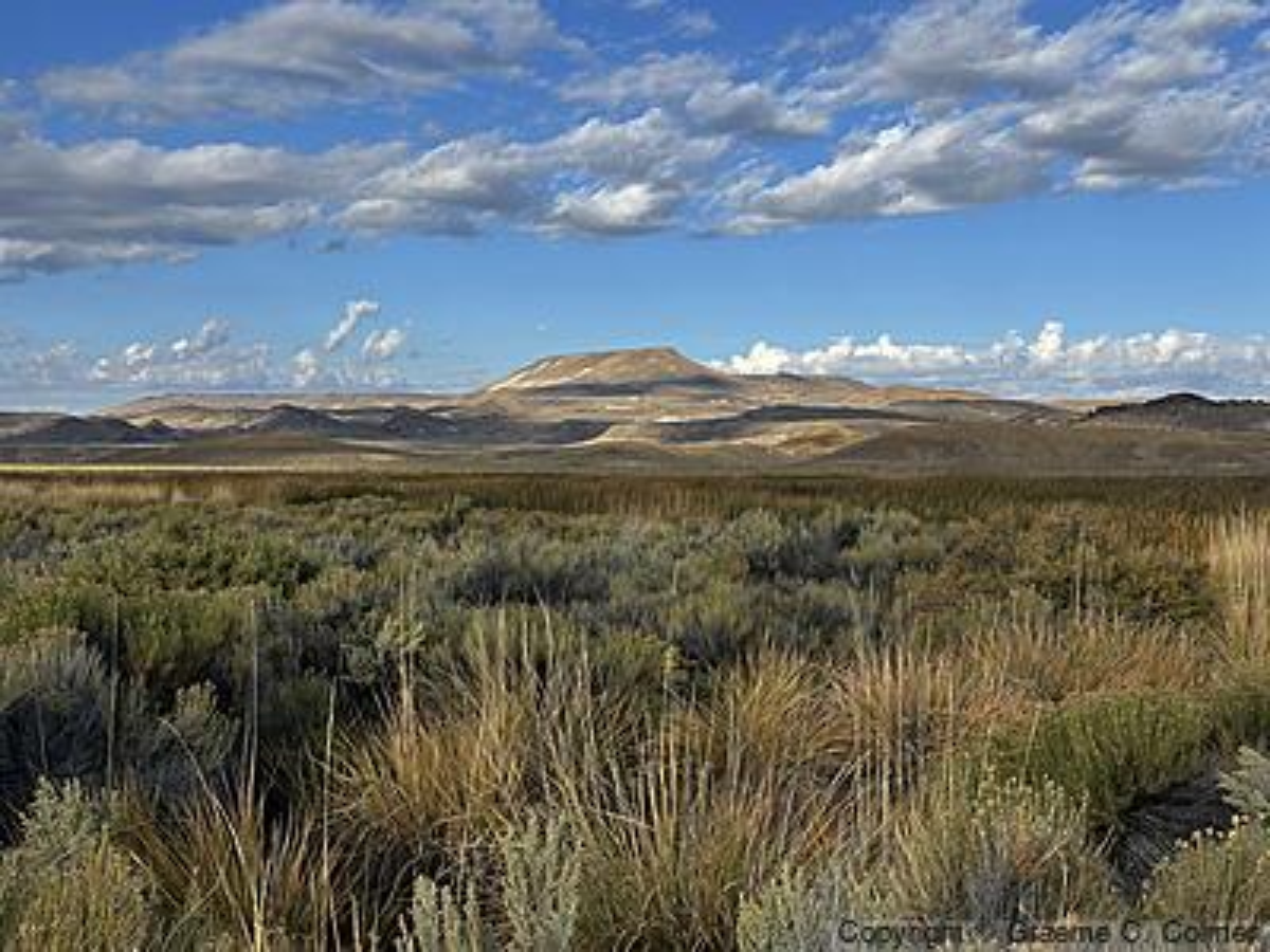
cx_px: 635
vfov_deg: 30.3
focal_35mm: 48
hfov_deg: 39.7
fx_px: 1761
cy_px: 476
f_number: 1.78
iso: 64
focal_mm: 6.86
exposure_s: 1/3597
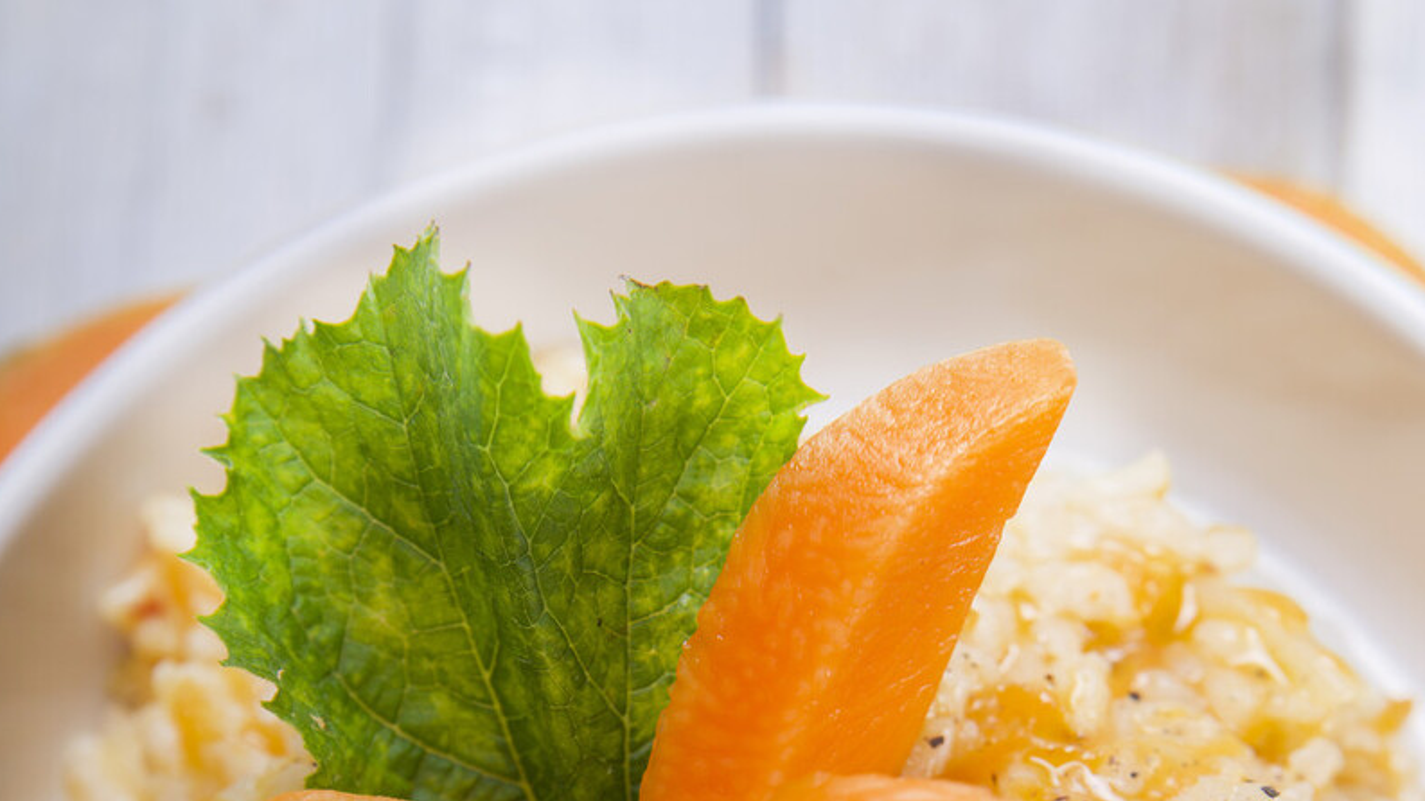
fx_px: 4496
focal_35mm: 119
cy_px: 1004
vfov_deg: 10.0
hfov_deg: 18.0
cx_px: 707
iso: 100
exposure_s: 1/250
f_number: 8
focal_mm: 75
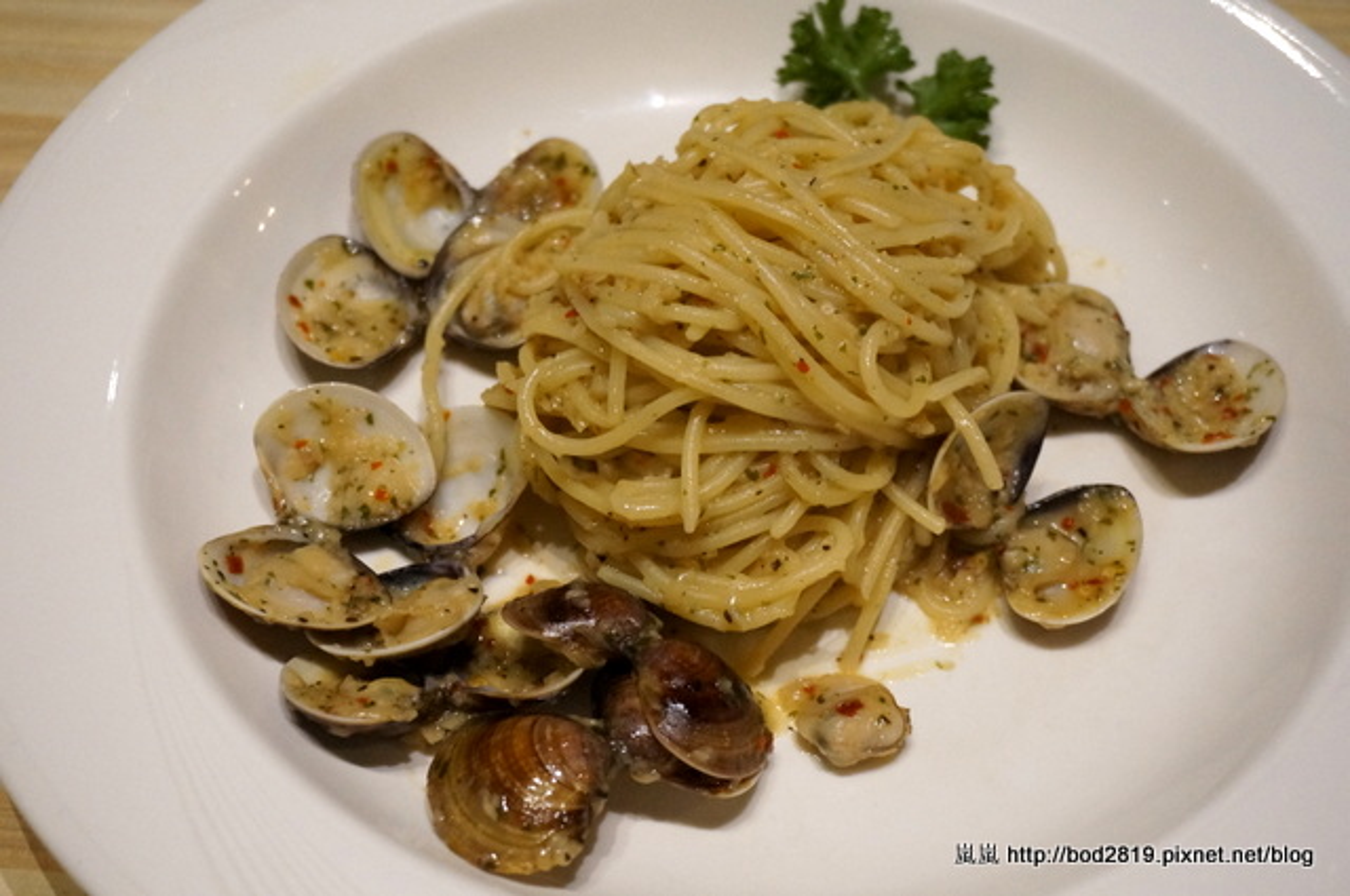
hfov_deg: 36.9
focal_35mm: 54
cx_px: 675
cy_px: 448
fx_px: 2022
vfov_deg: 25.0
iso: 3200
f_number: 5.6
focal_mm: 36
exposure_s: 1/60
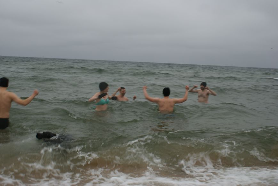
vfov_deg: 32.0
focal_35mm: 42
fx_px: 325
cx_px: 139
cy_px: 93
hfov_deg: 46.4
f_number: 5
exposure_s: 1/50
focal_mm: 28
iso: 100
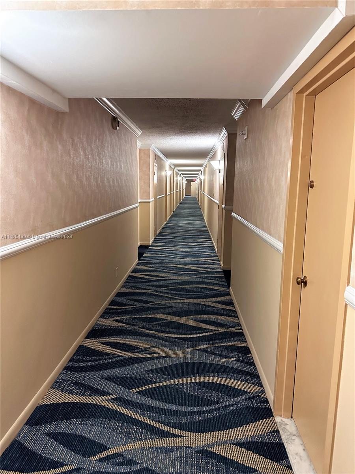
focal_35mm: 24
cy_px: 237
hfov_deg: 56.8
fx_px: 328
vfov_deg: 71.6
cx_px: 178
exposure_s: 1/40
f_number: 1.78
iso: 800
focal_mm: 6.86
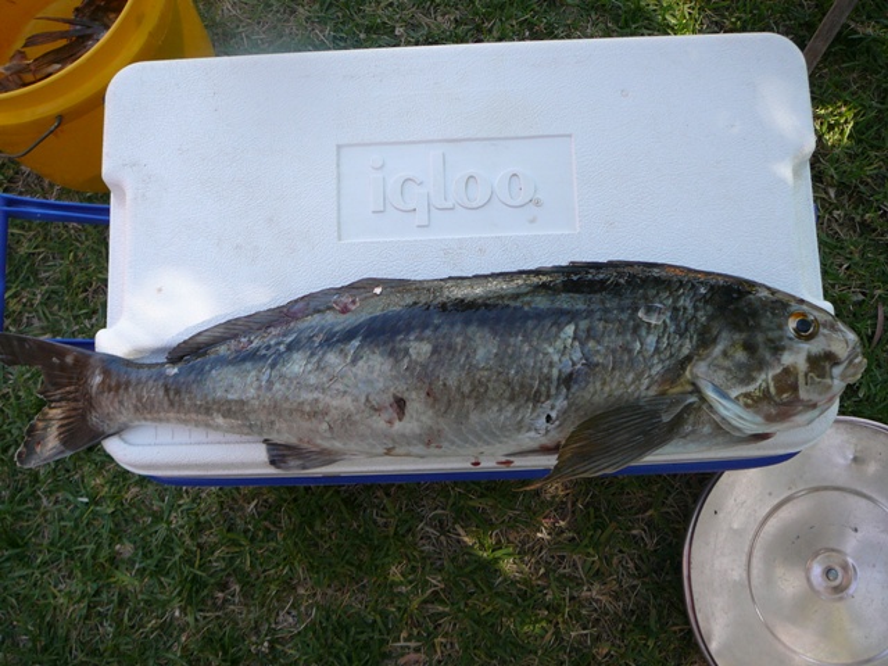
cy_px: 333
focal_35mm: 35
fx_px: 898
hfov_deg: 52.6
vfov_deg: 40.7
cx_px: 444
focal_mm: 5.2
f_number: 2.8
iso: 80
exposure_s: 1/160
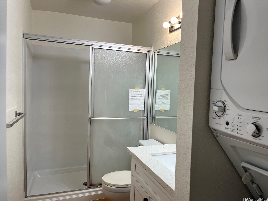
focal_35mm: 26
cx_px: 134
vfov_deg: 53.1
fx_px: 201
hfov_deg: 67.3
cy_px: 100
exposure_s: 1/120
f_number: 1.6
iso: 50
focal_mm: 5.1
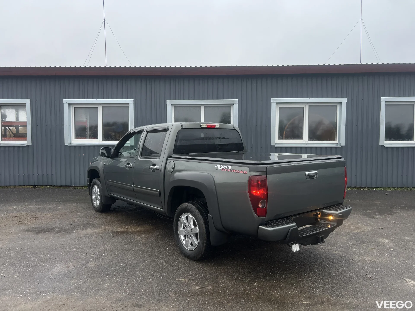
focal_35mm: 26
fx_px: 312
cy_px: 156
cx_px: 208
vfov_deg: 53.1
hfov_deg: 67.3
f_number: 1.5
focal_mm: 5.7
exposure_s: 1/121
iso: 32
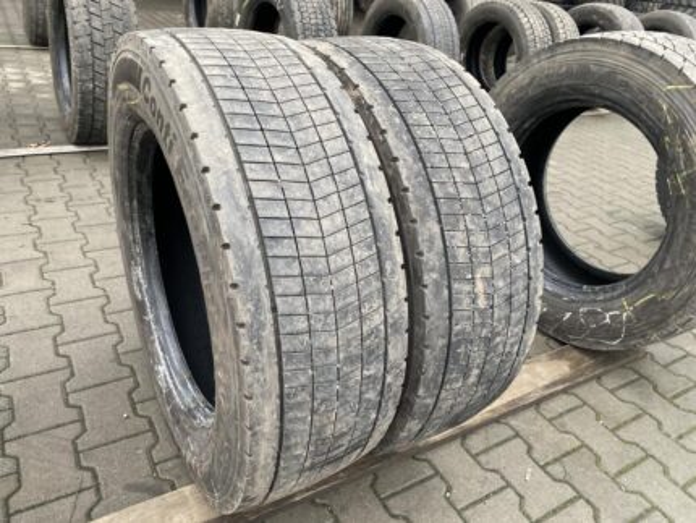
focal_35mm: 26
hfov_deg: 67.3
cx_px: 348
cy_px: 262
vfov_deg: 53.1
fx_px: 523
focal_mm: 4.25
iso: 125
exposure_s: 1/101
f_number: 1.8
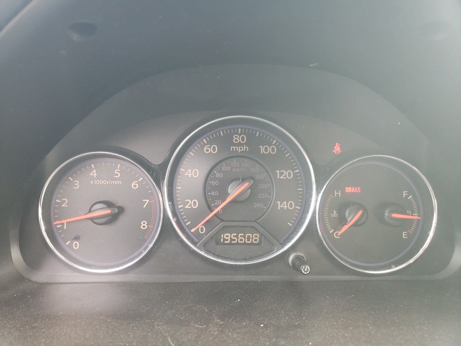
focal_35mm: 26
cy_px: 173
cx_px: 230
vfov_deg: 53.1
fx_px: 346
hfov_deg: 67.3
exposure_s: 1/60.2
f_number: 1.5
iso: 54
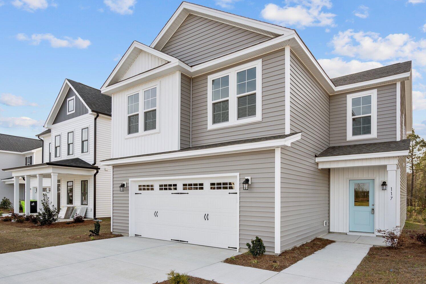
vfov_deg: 56.1
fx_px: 260
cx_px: 237
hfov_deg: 78.3
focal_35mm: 22
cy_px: 189
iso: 200
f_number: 4
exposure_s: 1/800
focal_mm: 16
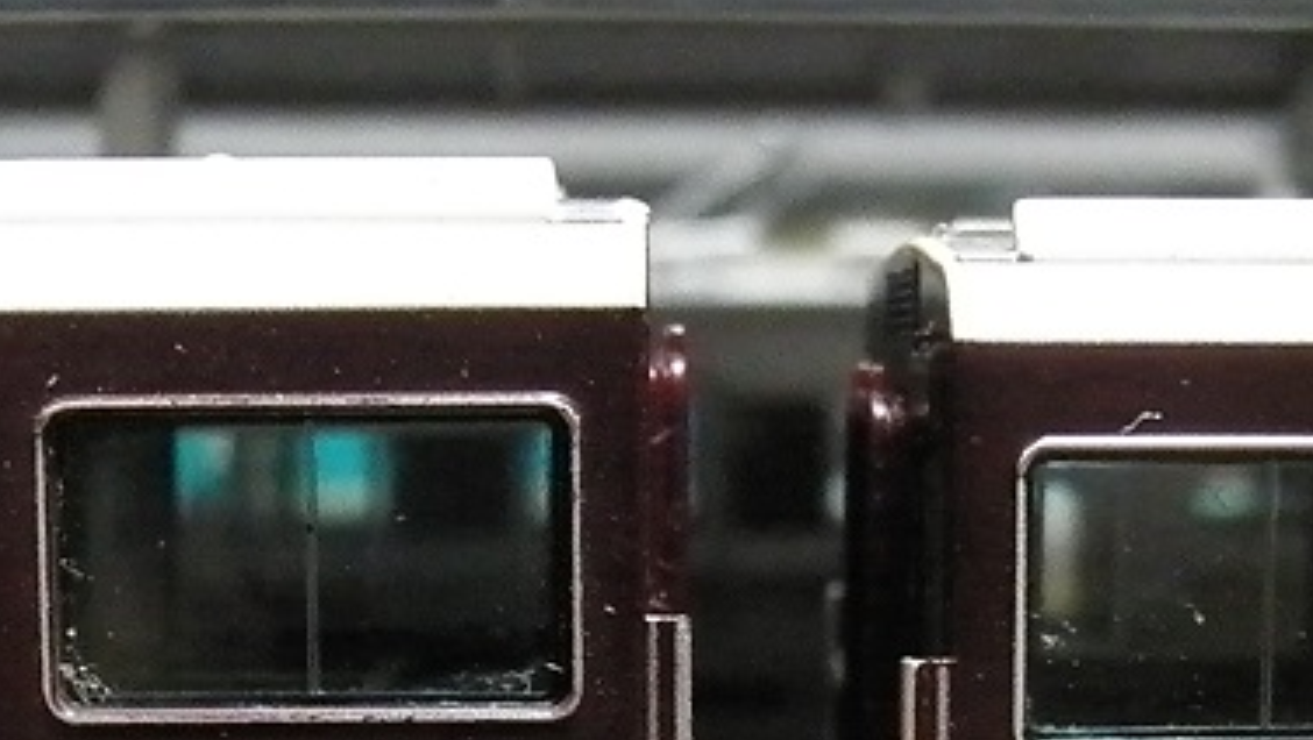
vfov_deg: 16.4
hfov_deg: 28.9
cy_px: 658
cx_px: 735
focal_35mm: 73
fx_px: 2543
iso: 3200
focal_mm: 7.3
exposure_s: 1/50
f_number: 3.9
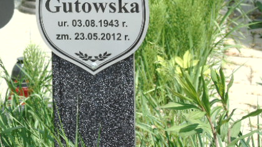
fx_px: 1424
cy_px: 44
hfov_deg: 10.5
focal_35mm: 205
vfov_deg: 5.9
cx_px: 65
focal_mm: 22
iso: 80
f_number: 4.6
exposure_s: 1/400
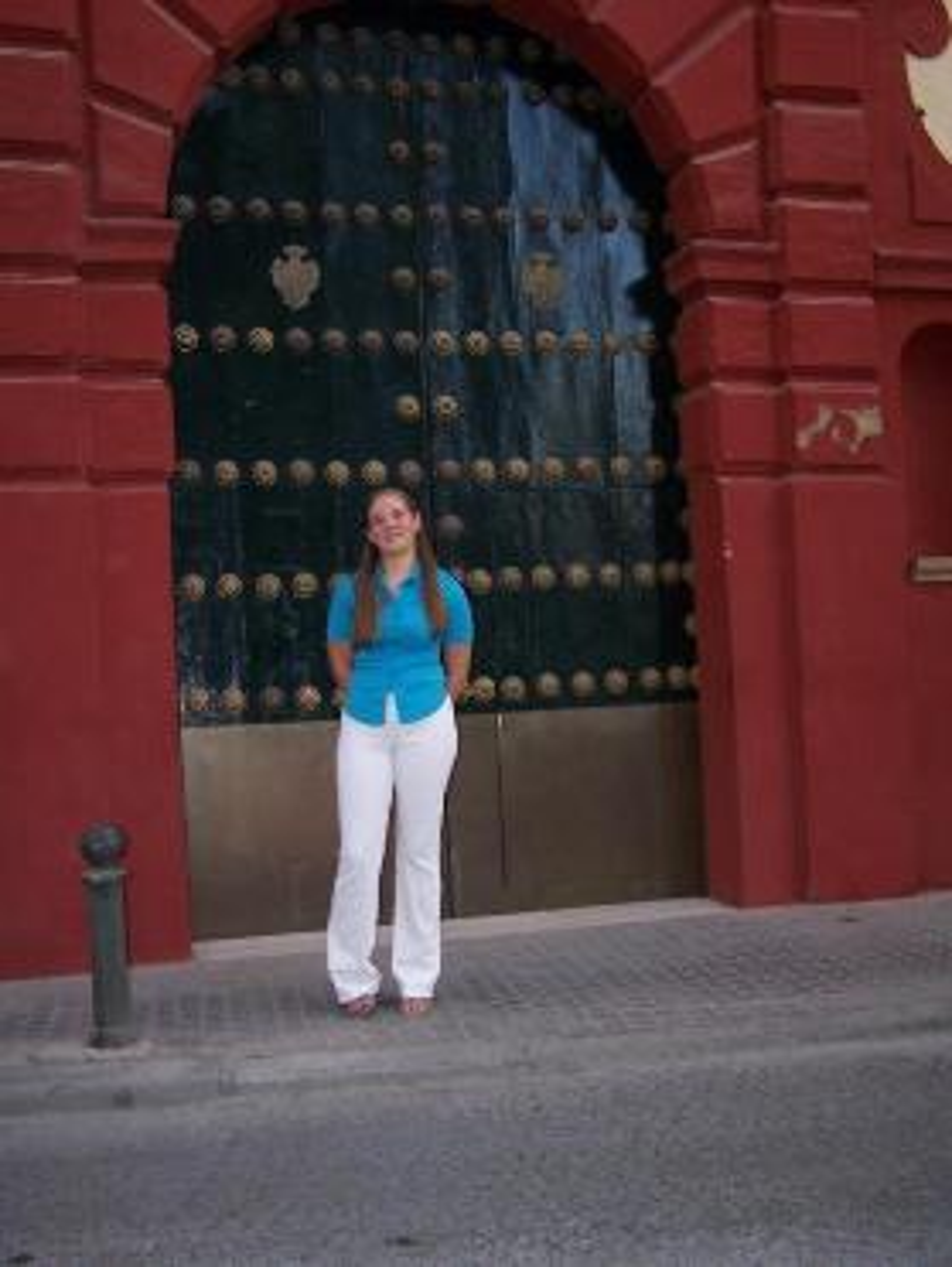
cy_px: 634
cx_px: 476
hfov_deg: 36.0
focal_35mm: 40
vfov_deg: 46.8
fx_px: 1464
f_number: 2.8
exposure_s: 1/60
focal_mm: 6.7
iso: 80
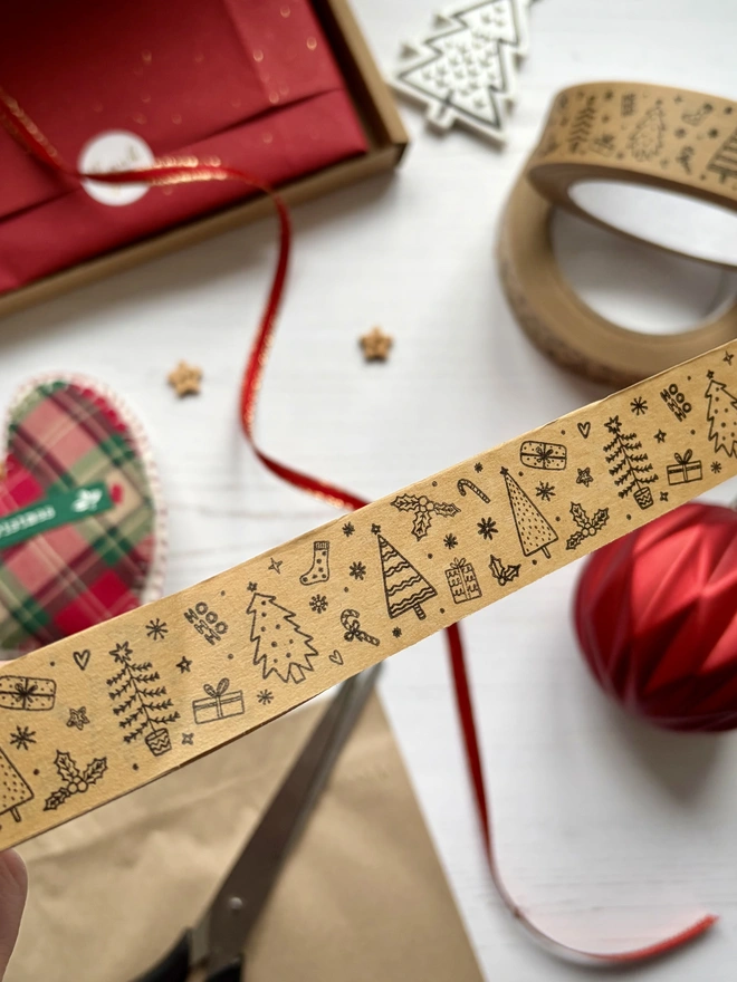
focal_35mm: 26
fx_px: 738
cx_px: 368
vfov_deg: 67.3
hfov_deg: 53.1
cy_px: 491
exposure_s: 1/91
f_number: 1.6
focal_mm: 5.96
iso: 125
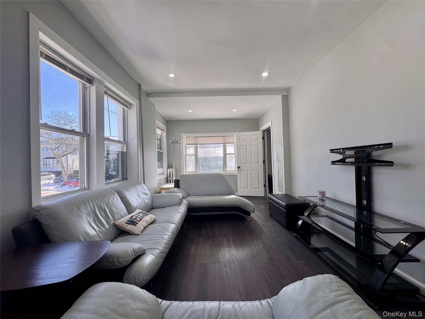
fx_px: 172
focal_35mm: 14
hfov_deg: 102.1
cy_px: 160
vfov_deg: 85.7
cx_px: 212
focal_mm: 2.22
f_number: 2.2
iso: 40
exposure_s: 1/192
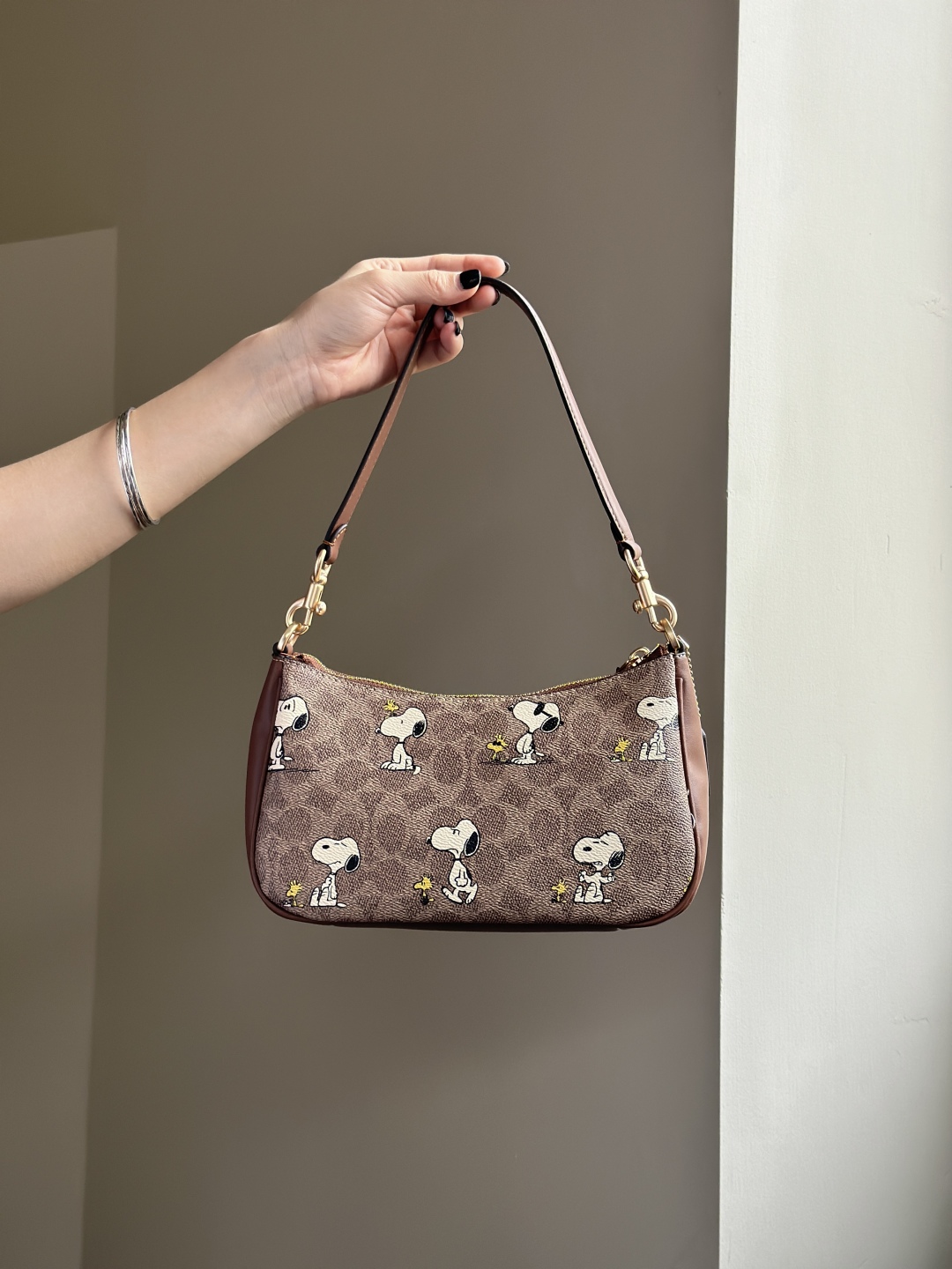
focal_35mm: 48
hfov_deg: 30.3
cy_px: 634
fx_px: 1760
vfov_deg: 39.7
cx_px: 476
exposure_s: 1/681
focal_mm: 6.86
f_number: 1.78
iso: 80
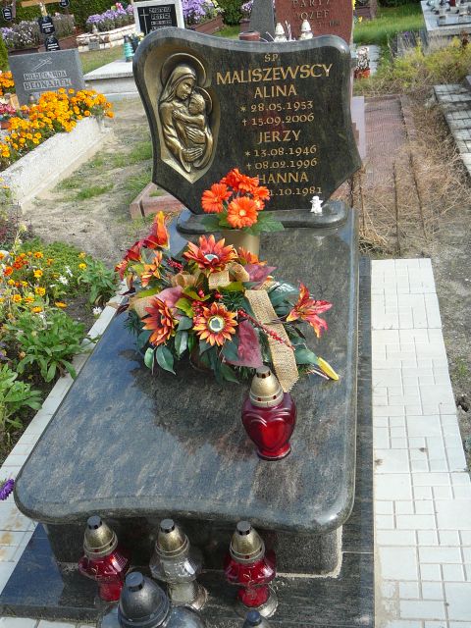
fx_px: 689
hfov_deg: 37.7
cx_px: 236
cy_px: 314
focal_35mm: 38
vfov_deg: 49.0
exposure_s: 1/400
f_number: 3
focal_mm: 5.6
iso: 80
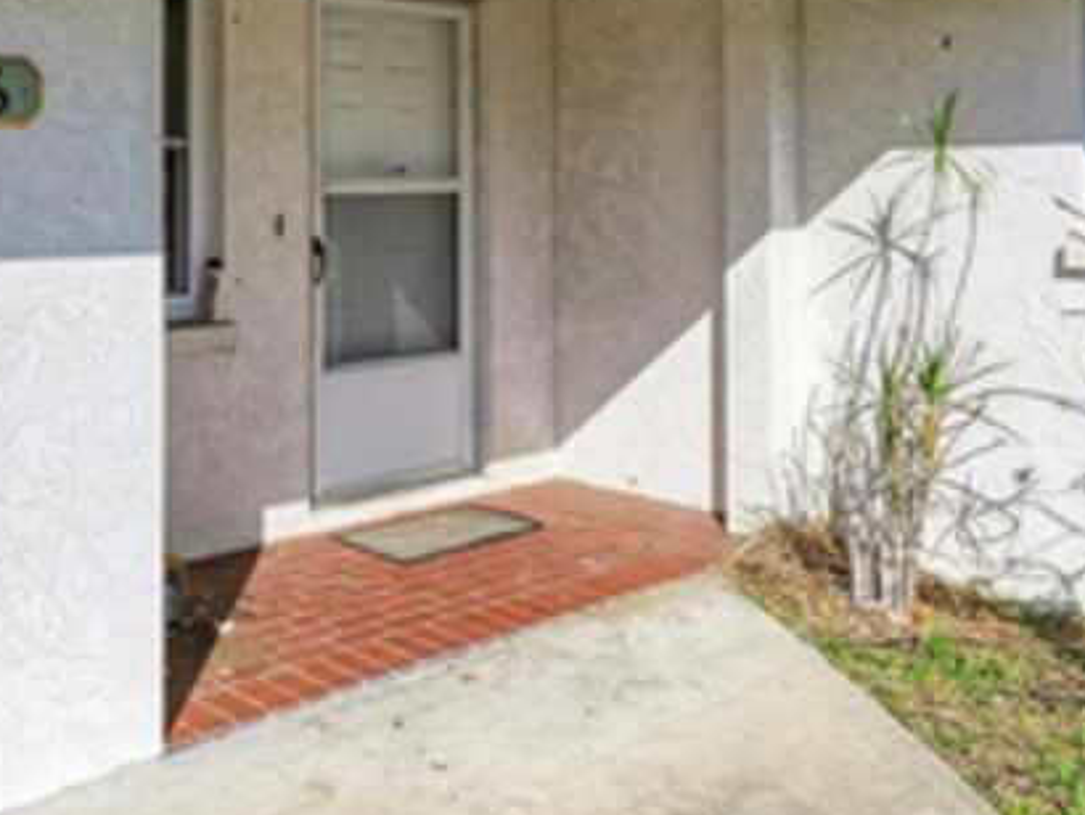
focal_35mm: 42
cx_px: 341
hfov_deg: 44.0
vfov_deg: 33.3
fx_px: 1317
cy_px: 156
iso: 200
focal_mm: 14
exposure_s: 1/3200
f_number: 9
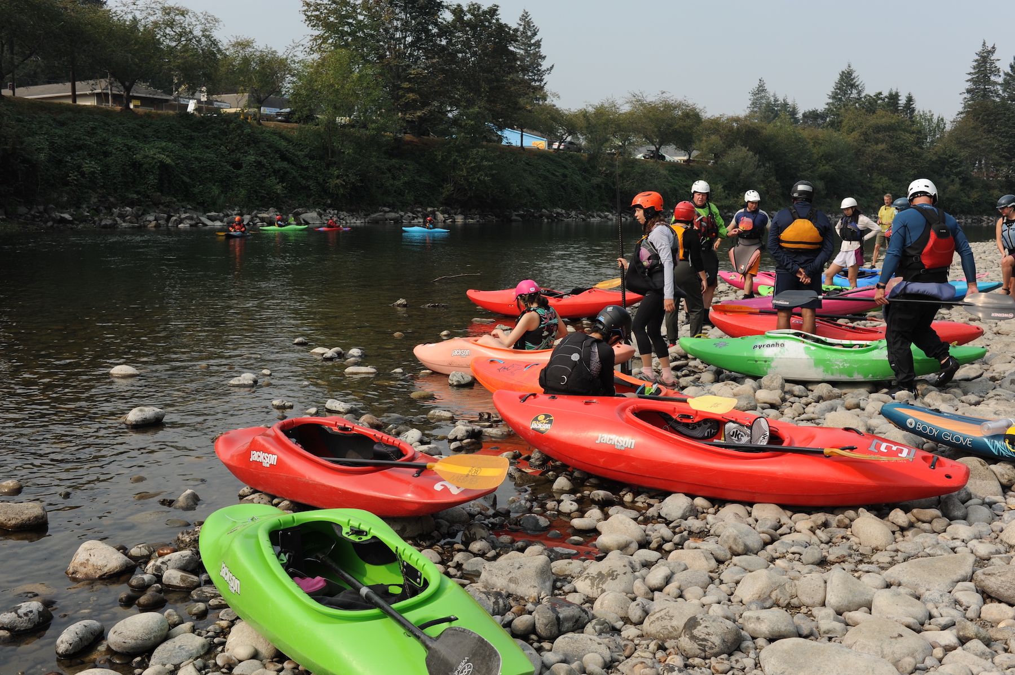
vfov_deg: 37.8
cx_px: 508
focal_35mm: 35
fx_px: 986
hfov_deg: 54.5
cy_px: 338
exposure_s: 1/400
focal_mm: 35
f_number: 9
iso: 200
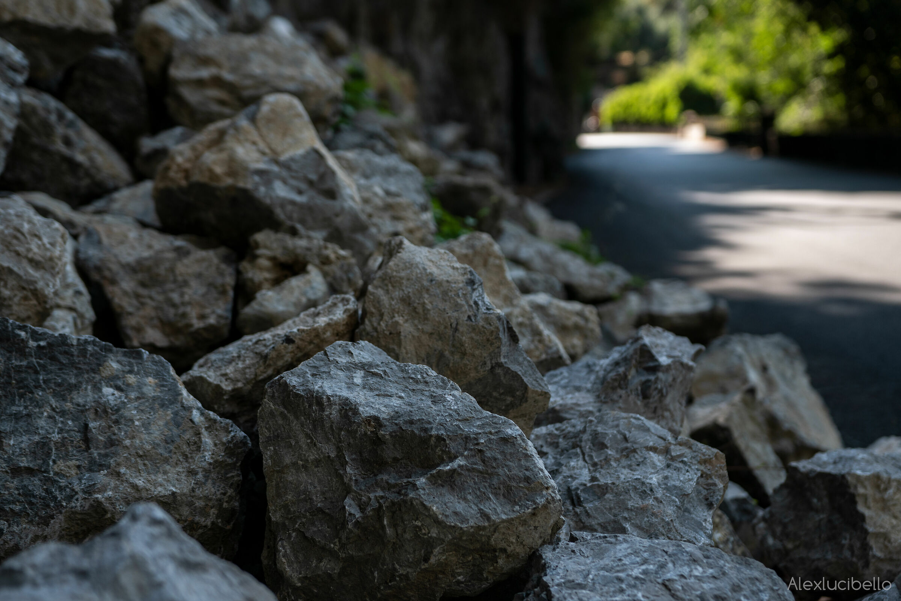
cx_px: 450
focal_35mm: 52
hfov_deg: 37.9
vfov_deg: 25.8
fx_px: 1314
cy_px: 300
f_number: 2.8
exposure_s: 1/640
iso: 100
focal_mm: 35
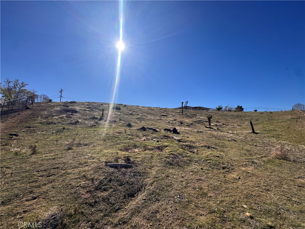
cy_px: 114
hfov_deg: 102.1
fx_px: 123
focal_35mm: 14
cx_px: 152
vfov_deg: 85.7
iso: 50
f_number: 2.2
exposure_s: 1/3906
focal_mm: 2.22
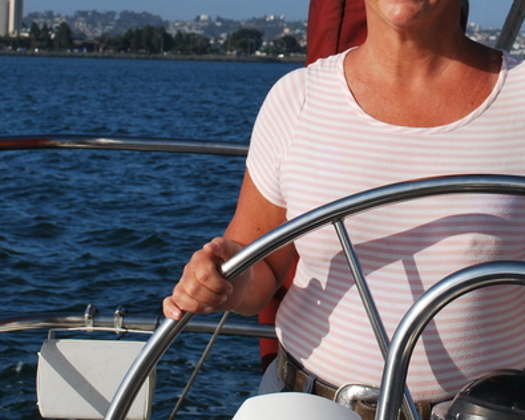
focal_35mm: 105
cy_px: -28
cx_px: 384
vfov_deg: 14.3
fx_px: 1635
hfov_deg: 18.1
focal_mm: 29
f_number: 9
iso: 100
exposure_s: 1/320
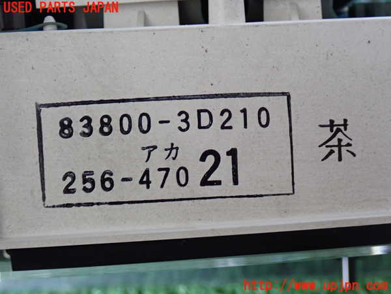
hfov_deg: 38.2
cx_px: 196
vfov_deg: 29.1
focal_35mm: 50
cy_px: 147
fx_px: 565
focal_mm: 9.01
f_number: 3.2
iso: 500
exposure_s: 1/50
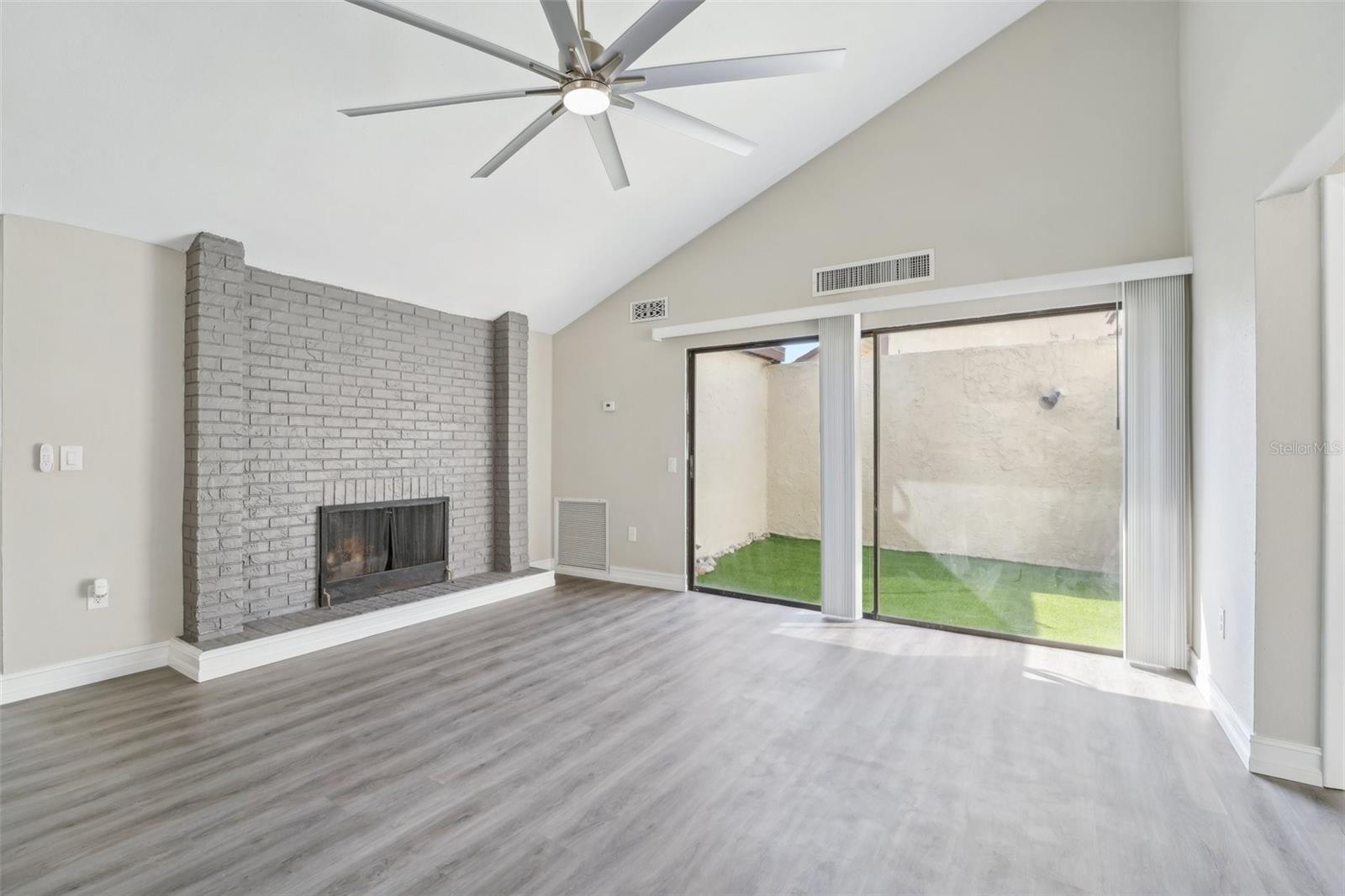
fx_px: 575
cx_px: 672
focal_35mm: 15
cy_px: 448
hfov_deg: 98.9
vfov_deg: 75.8
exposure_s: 1/40
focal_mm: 15.4
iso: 200
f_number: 8
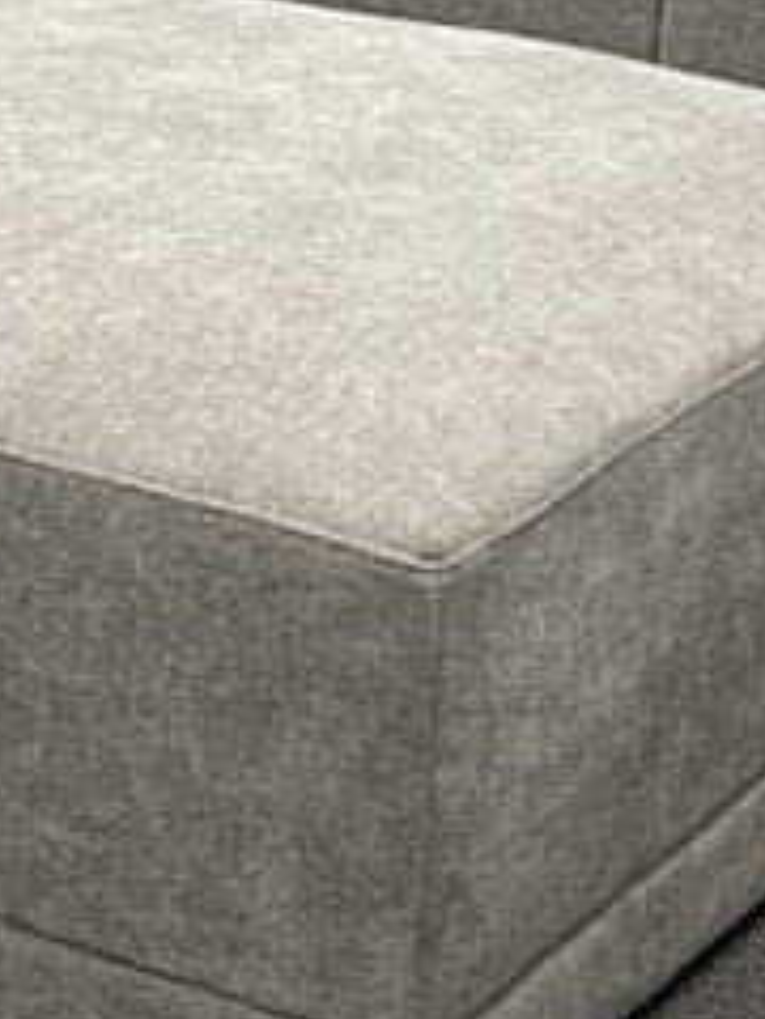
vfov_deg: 11.7
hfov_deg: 8.7
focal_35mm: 167
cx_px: -306
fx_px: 4921
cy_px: 25
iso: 80
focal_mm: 5.1
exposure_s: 1/60
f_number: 1.6
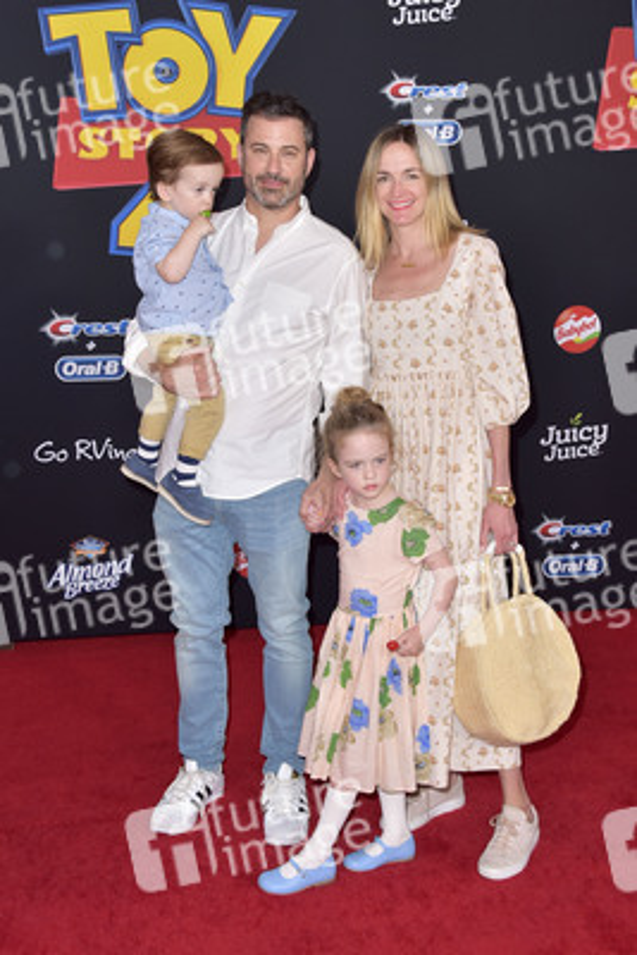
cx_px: 318
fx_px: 1193
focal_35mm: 45
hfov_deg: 29.9
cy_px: 478
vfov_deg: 43.6
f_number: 7.1
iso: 500
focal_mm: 45
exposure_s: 1/200
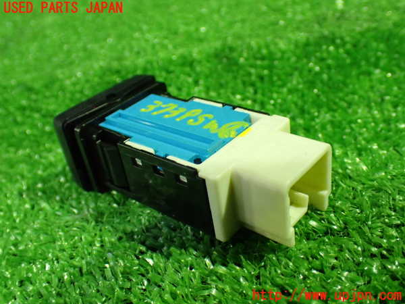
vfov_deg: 37.7
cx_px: 202
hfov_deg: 49.0
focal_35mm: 38
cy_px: 152
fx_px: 445
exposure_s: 1/40
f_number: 2.7
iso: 1000
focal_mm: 6.83
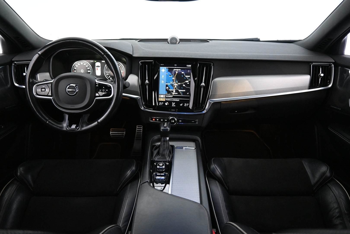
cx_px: 175
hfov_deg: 73.7
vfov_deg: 53.1
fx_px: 233
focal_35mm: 24
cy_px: 117
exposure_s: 1/25
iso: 3200
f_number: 3.5
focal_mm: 16
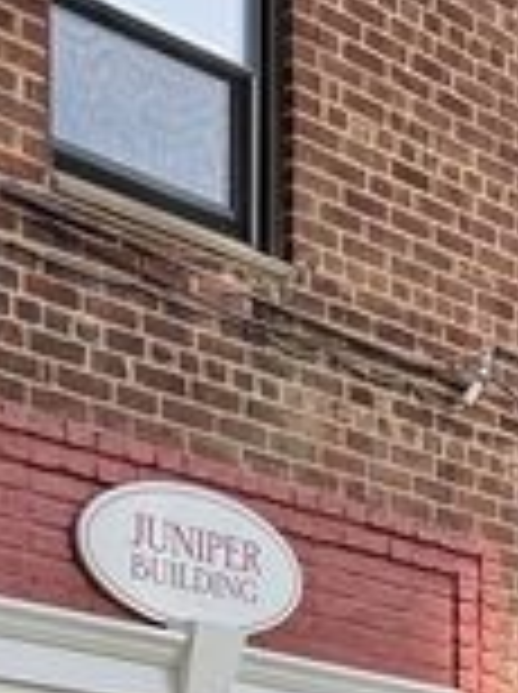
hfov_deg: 13.1
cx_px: 860
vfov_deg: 16.3
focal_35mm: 104
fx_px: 2081
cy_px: 1199
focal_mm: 6.76
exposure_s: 1/723
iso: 80
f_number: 1.78
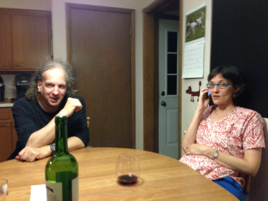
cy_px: 100
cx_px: 134
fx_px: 255
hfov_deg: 55.4
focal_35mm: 33
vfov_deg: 42.9
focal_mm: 4.13
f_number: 2.4
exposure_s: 1/15
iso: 500
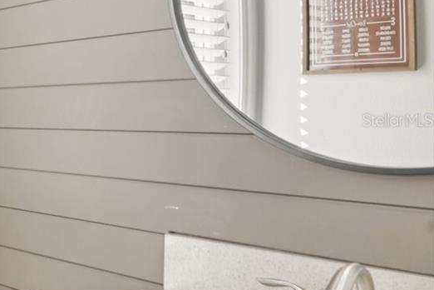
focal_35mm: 49
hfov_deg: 27.1
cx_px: -229
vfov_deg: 27.5
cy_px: 120
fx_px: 591
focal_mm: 16
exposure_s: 1/200
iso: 400
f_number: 8
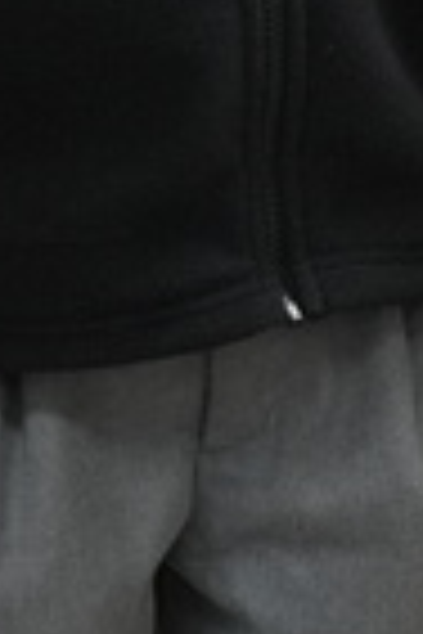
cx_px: 533
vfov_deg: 8.0
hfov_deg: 5.3
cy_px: 153
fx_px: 4553
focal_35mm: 258
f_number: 2.8
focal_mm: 35.6
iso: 2000
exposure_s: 1/160
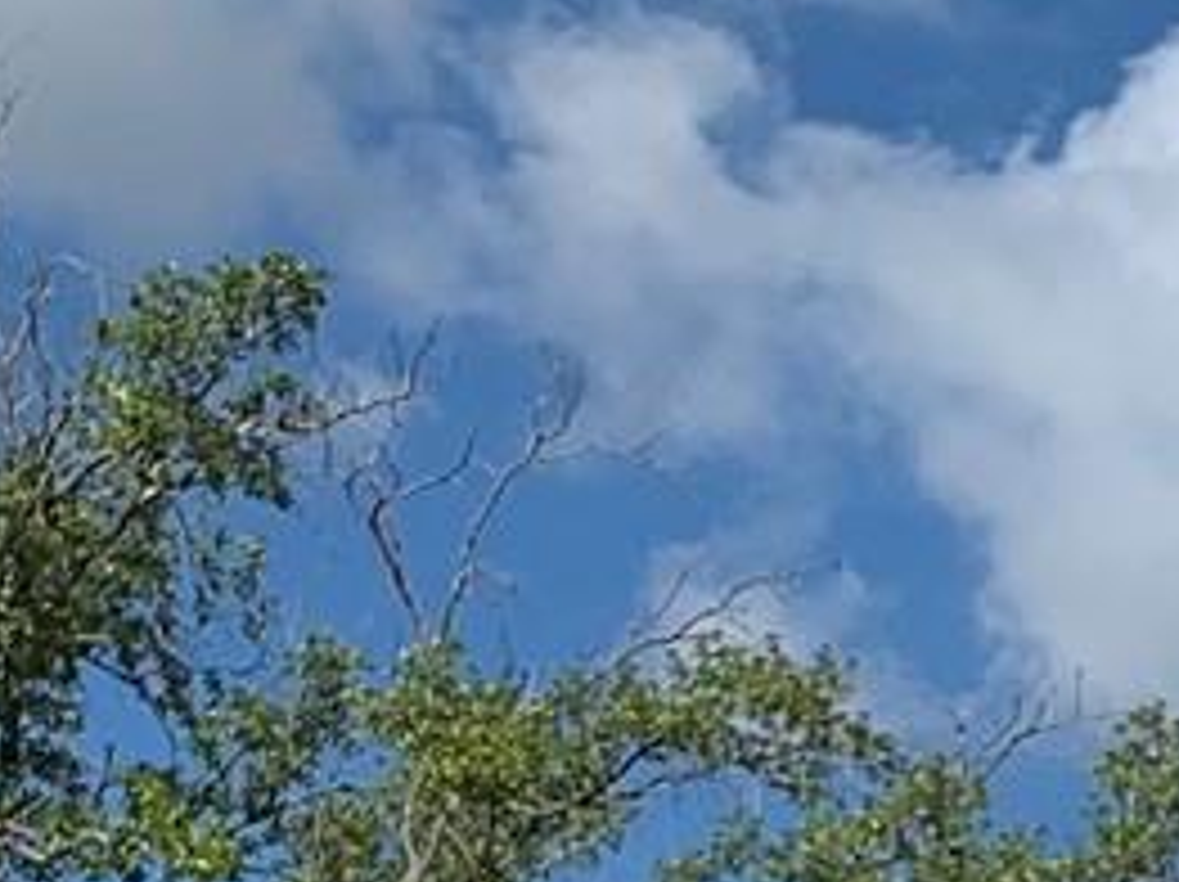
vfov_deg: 8.5
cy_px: 2120
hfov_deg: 11.1
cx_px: 2498
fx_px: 5410
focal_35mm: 159
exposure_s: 1/4098
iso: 25
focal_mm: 4.25
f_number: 1.8
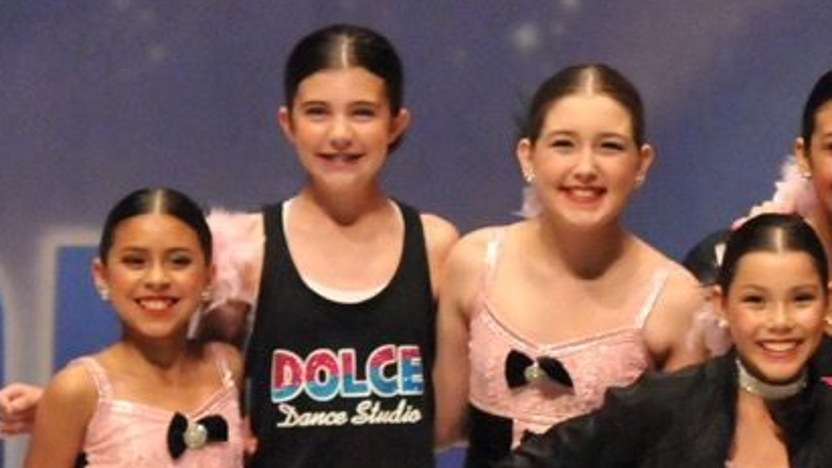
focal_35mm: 709
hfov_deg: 3.0
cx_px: 1136
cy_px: 379
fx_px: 15630
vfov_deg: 1.7
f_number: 4
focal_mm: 145
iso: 3200
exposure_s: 1/640
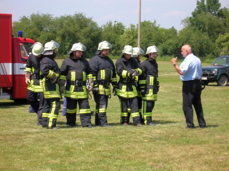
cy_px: 86
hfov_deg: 19.3
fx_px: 674
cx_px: 114
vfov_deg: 14.5
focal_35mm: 102
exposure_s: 1/88.8
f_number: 8.2
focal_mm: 17.1
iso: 50
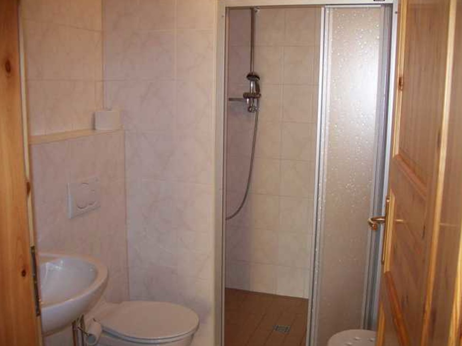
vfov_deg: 38.7
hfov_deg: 50.1
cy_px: 171
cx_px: 231
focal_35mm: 37
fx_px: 494
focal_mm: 6
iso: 200
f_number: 2.7
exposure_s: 1/64
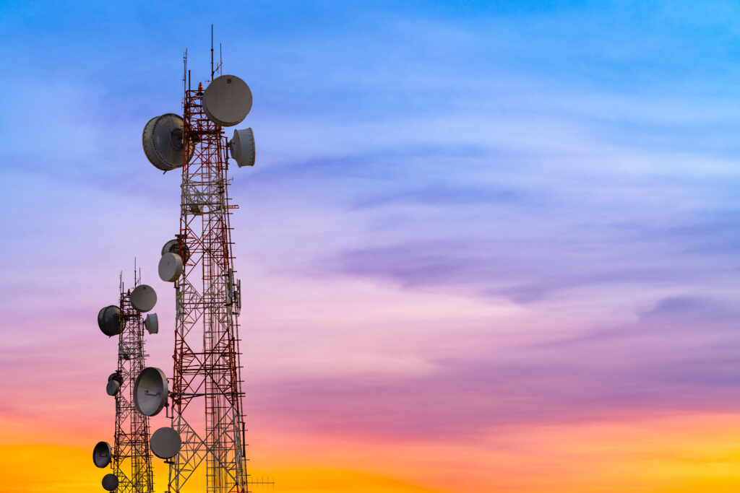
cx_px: 370
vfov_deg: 9.8
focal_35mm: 140
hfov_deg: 14.7
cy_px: 246
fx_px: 2878
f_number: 9.5
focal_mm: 140
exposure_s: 1/6
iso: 100
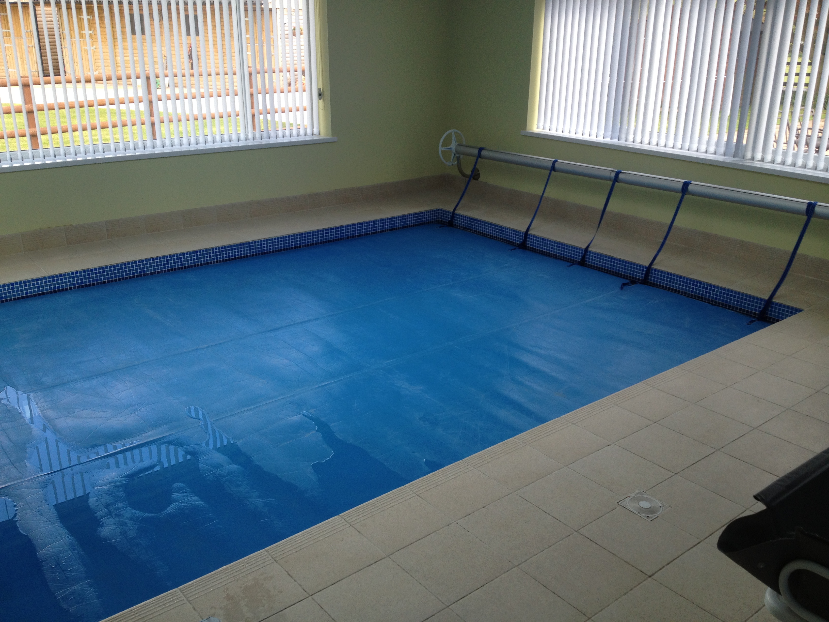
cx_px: 414
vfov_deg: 40.7
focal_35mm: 35
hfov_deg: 52.6
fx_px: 838
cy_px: 311
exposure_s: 1/163
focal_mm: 4.28
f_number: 2.4
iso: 50
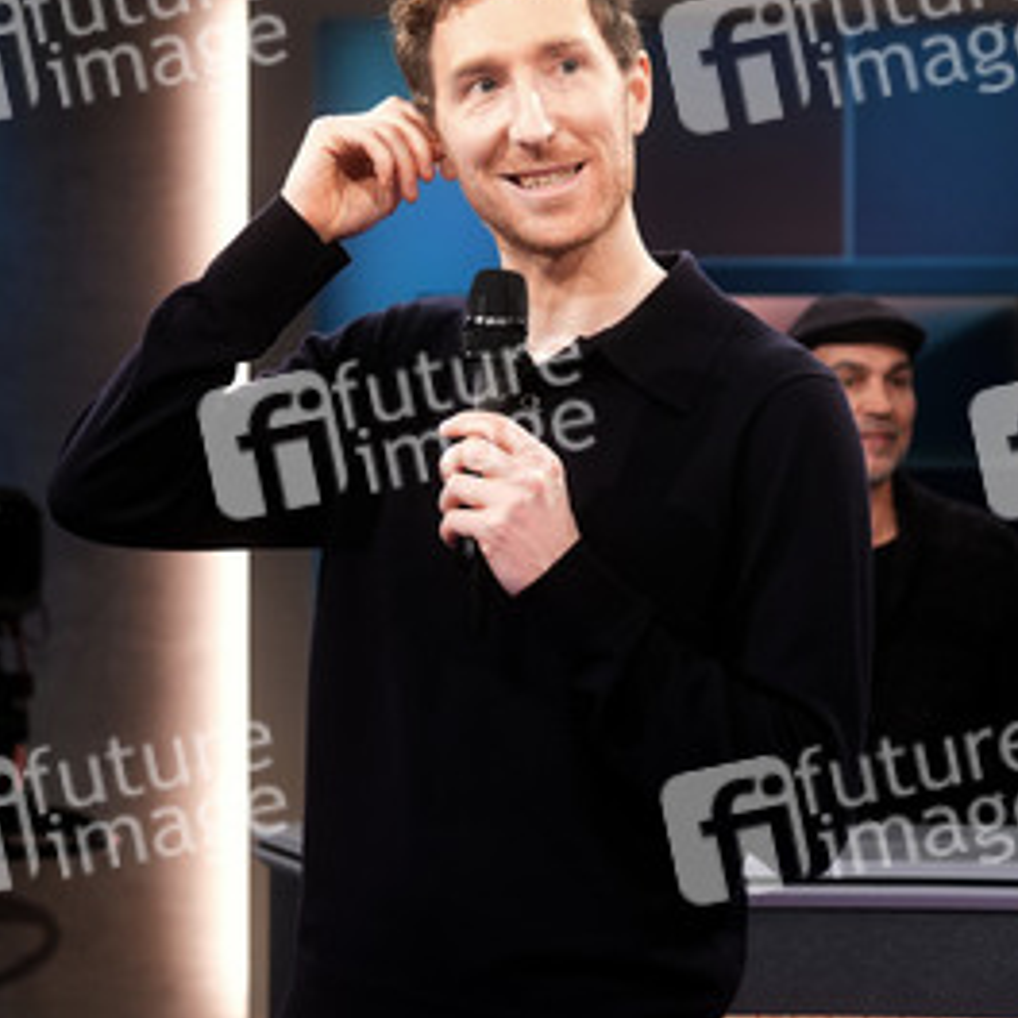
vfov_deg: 29.5
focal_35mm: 58
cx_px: 509
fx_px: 1930
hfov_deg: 29.6
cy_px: 621
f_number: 2.2
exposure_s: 1/60
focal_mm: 30
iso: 640
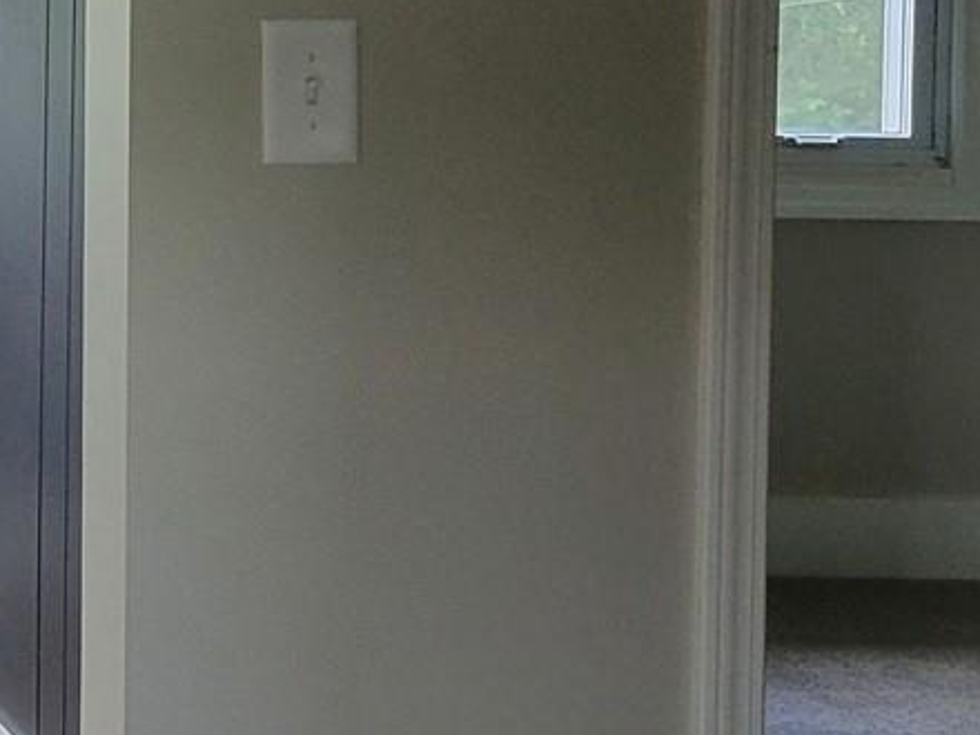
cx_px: -873
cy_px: -276
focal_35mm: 121
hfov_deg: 14.1
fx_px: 3426
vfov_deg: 11.8
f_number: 1.8
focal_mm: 5.4
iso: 200
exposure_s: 1/120
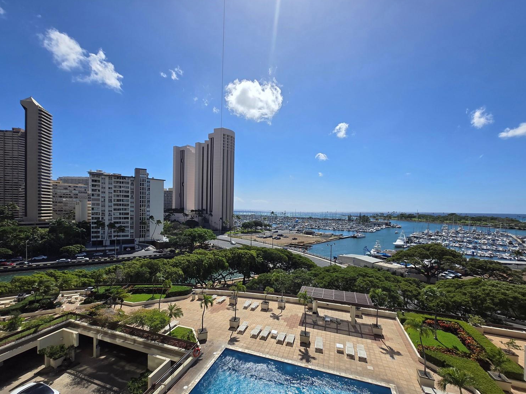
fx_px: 213
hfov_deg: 102.0
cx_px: 250
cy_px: 197
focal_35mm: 14
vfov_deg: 85.7
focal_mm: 1.7
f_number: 2.2
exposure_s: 1/2000
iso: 25
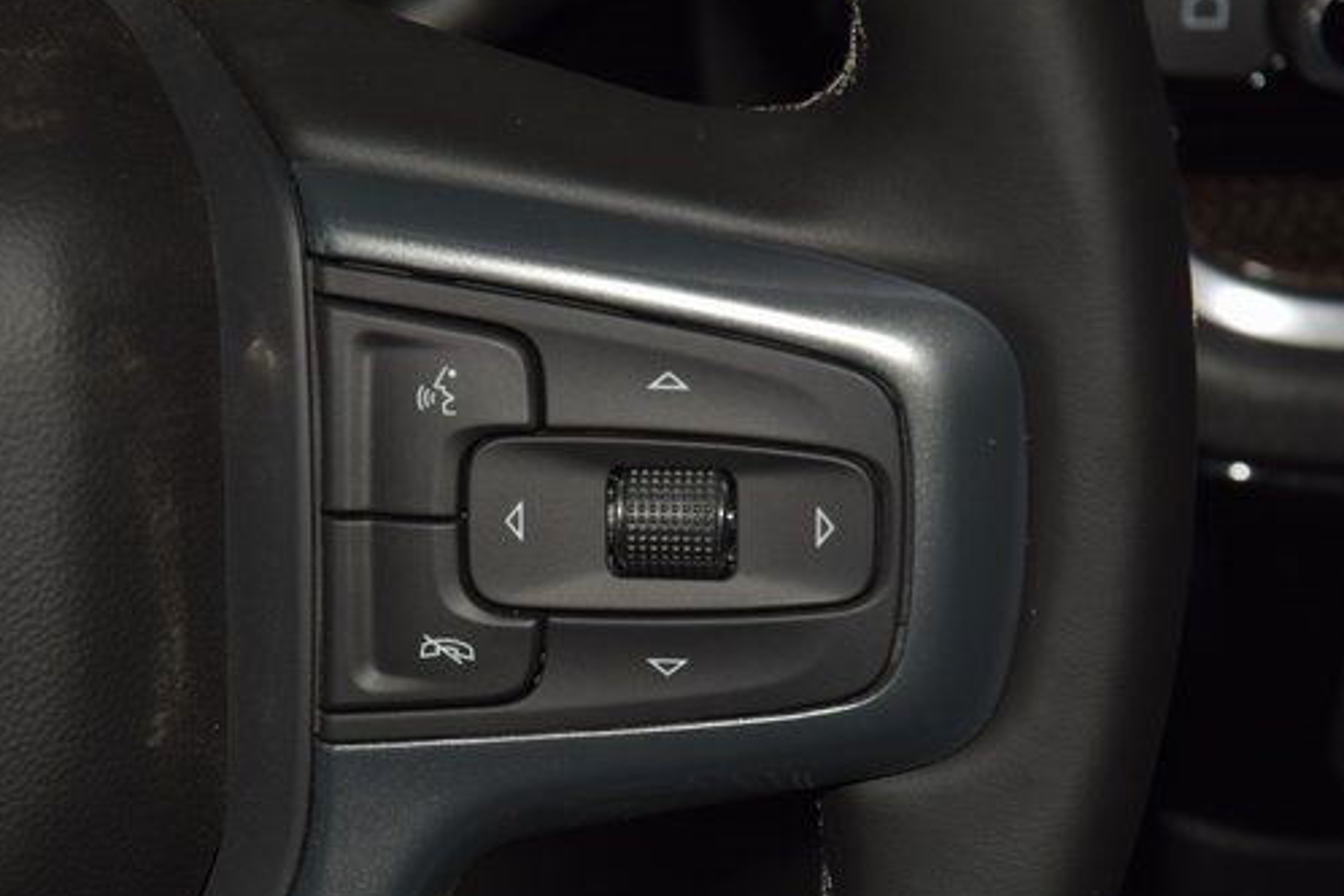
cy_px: 517
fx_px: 5040
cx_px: 564
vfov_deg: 10.2
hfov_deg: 15.2
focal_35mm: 135
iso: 100
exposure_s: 1/125
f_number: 8
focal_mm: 70
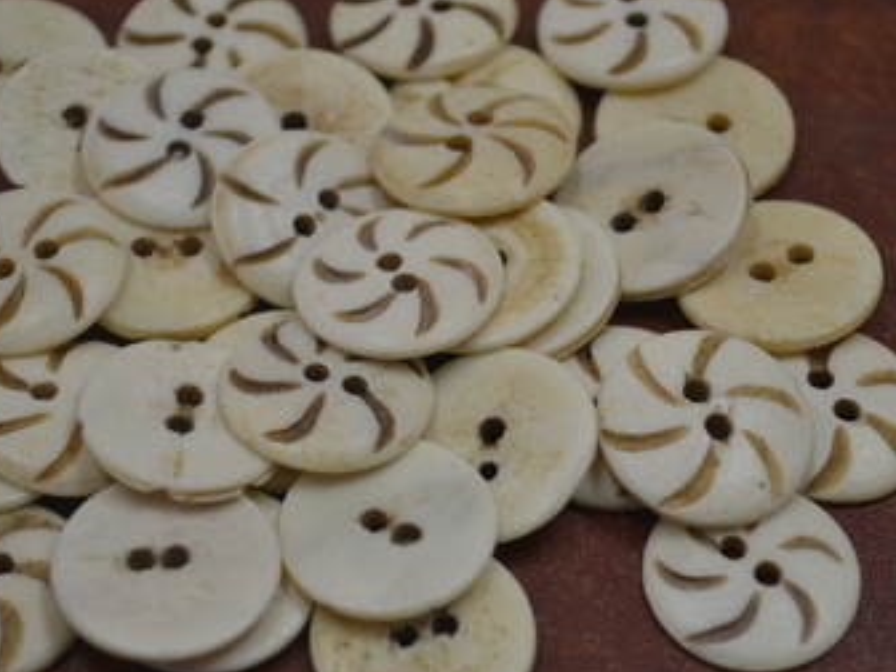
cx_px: 413
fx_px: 2330
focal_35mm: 90
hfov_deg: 21.8
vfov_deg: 16.4
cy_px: 340
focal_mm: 42
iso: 640
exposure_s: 1/60
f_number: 5.3
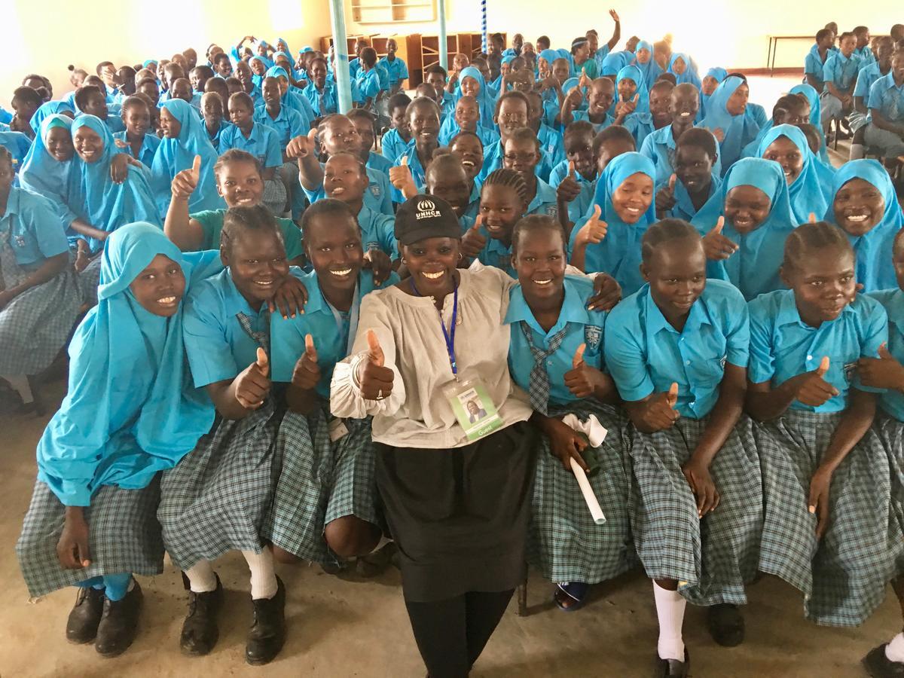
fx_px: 757
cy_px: 339
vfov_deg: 48.2
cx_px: 452
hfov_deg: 61.7
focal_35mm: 29
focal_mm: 4.15
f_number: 2.2
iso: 100
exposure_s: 1/17
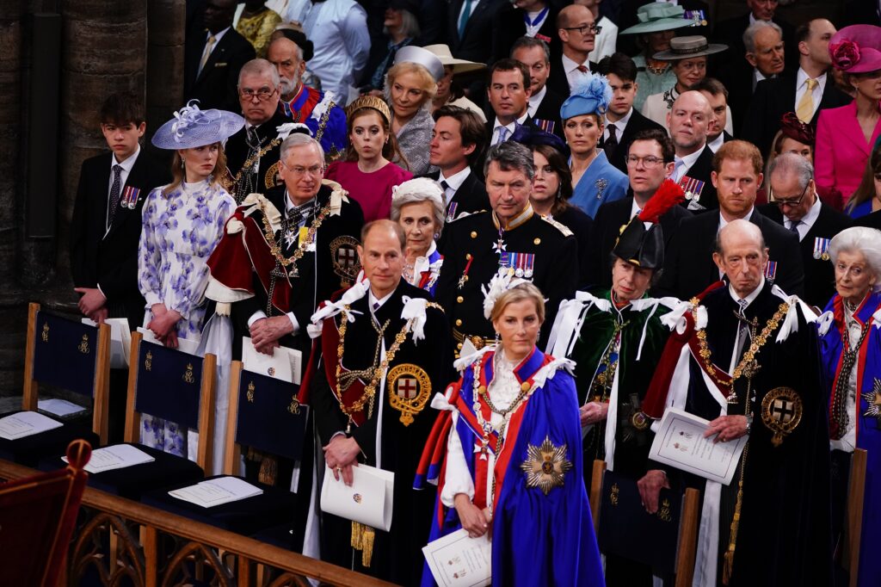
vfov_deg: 9.7
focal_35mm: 141
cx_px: 440
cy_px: 294
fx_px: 3449
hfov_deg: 14.6
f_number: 5
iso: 4000
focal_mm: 141
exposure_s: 1/125
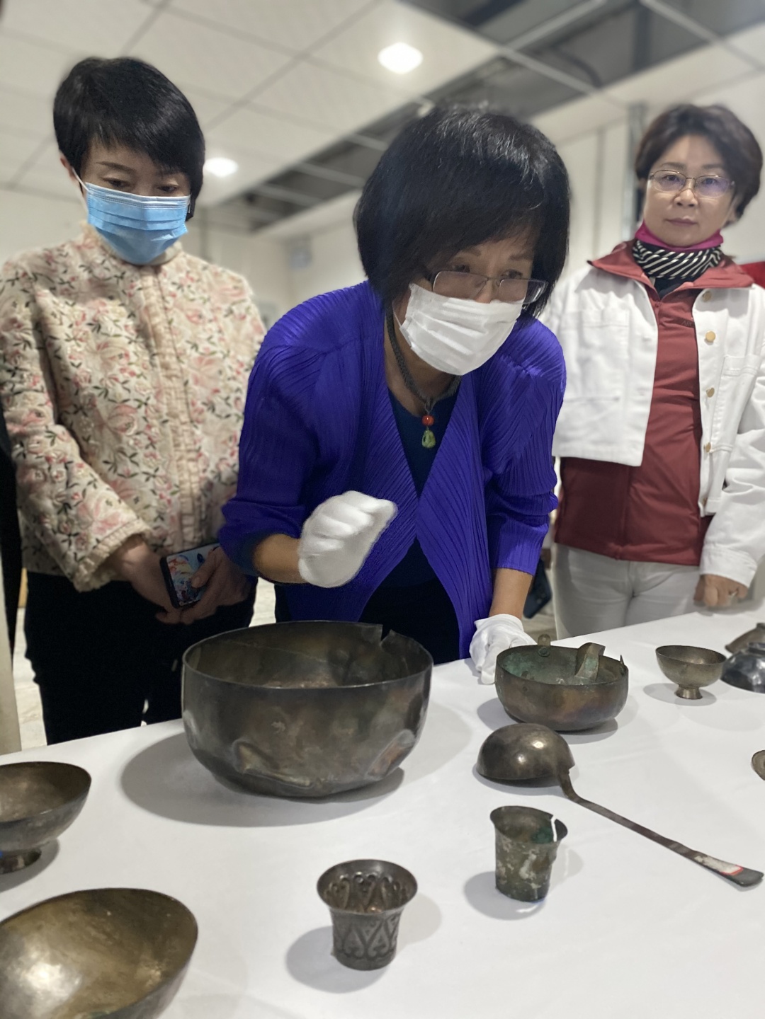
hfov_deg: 53.1
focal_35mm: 26
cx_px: 382
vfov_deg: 67.3
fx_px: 766
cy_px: 510
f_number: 1.8
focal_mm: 4.25
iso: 400
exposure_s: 1/33
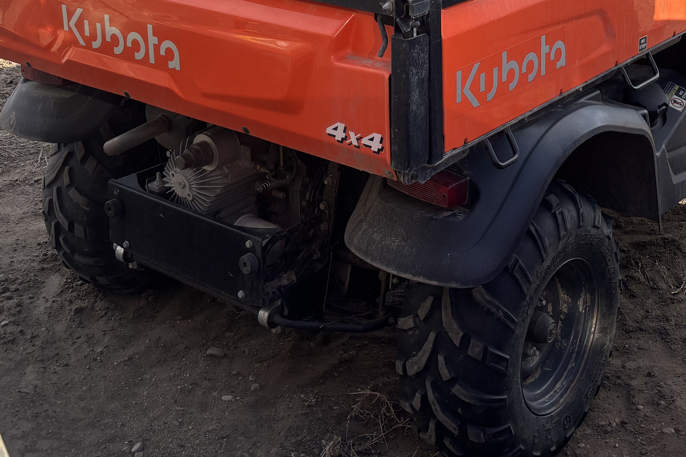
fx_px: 1086
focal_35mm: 57
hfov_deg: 34.8
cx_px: 433
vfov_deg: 22.4
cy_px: -49
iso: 50
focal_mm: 5.96
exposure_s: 1/1068
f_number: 1.6
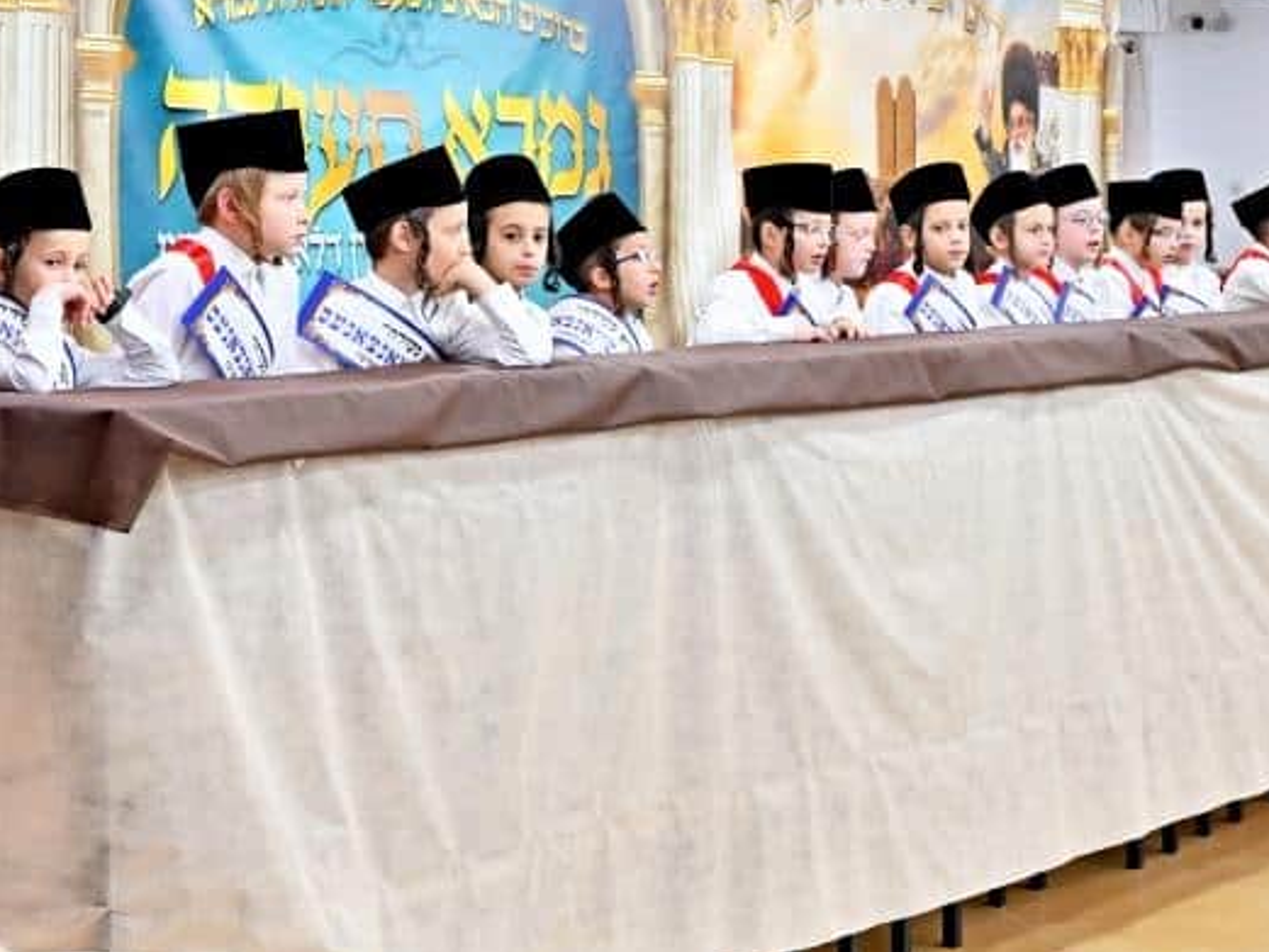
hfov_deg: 22.8
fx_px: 3117
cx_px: 343
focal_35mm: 85
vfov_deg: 17.2
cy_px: 141
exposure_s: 1/250
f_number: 4
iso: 800
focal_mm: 30.5
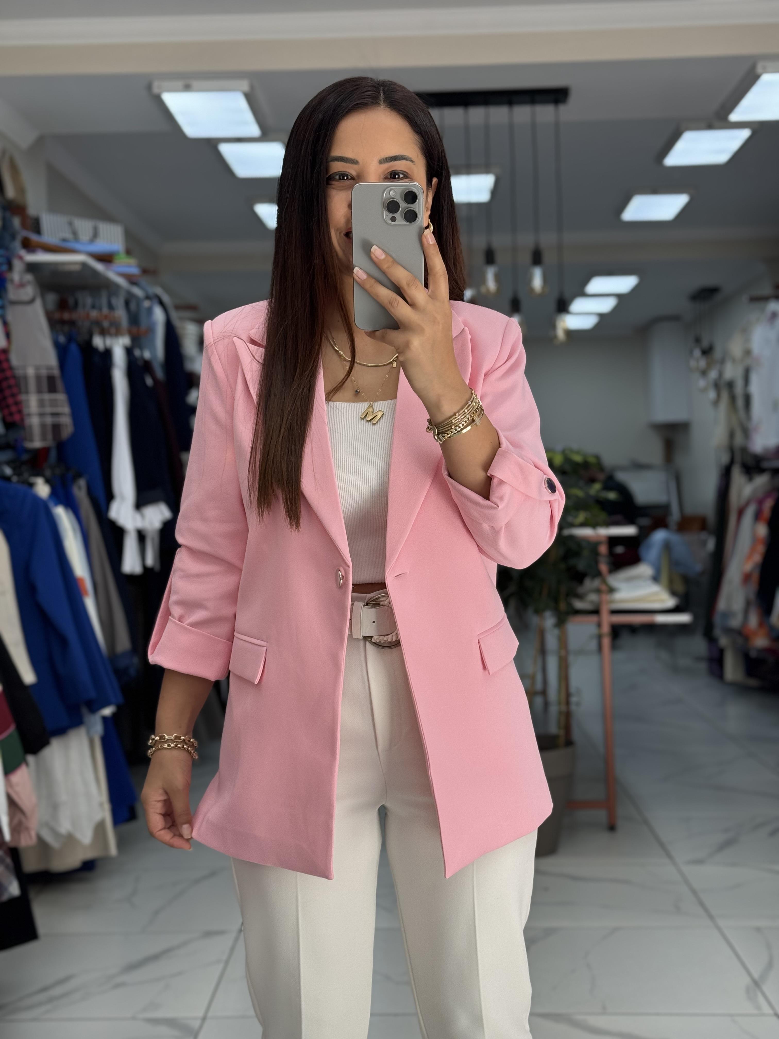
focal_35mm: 48
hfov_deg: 30.3
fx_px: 1440
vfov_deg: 39.7
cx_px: 390
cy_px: 520
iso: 64
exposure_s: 1/172
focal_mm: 6.76
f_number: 1.78
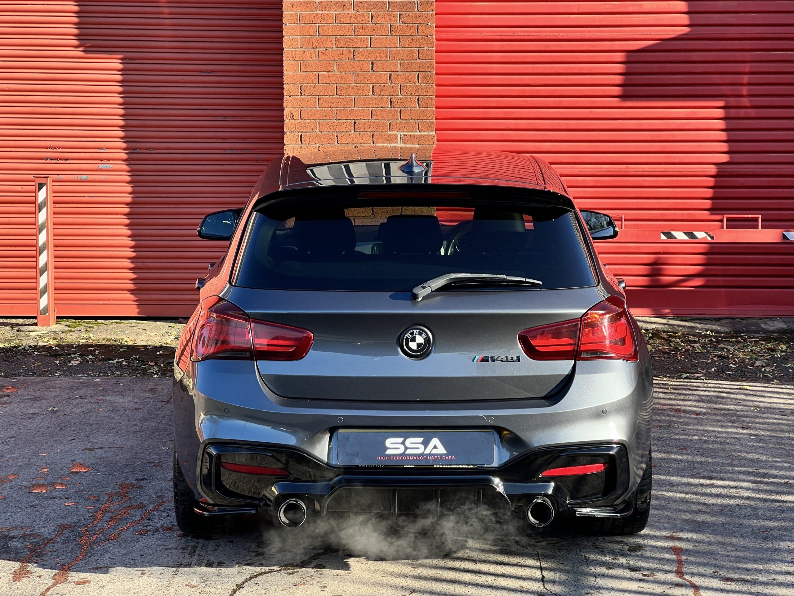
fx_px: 1766
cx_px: 397
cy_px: 298
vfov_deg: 19.1
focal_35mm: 77
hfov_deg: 25.3
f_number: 2.8
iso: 32
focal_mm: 9
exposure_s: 1/165
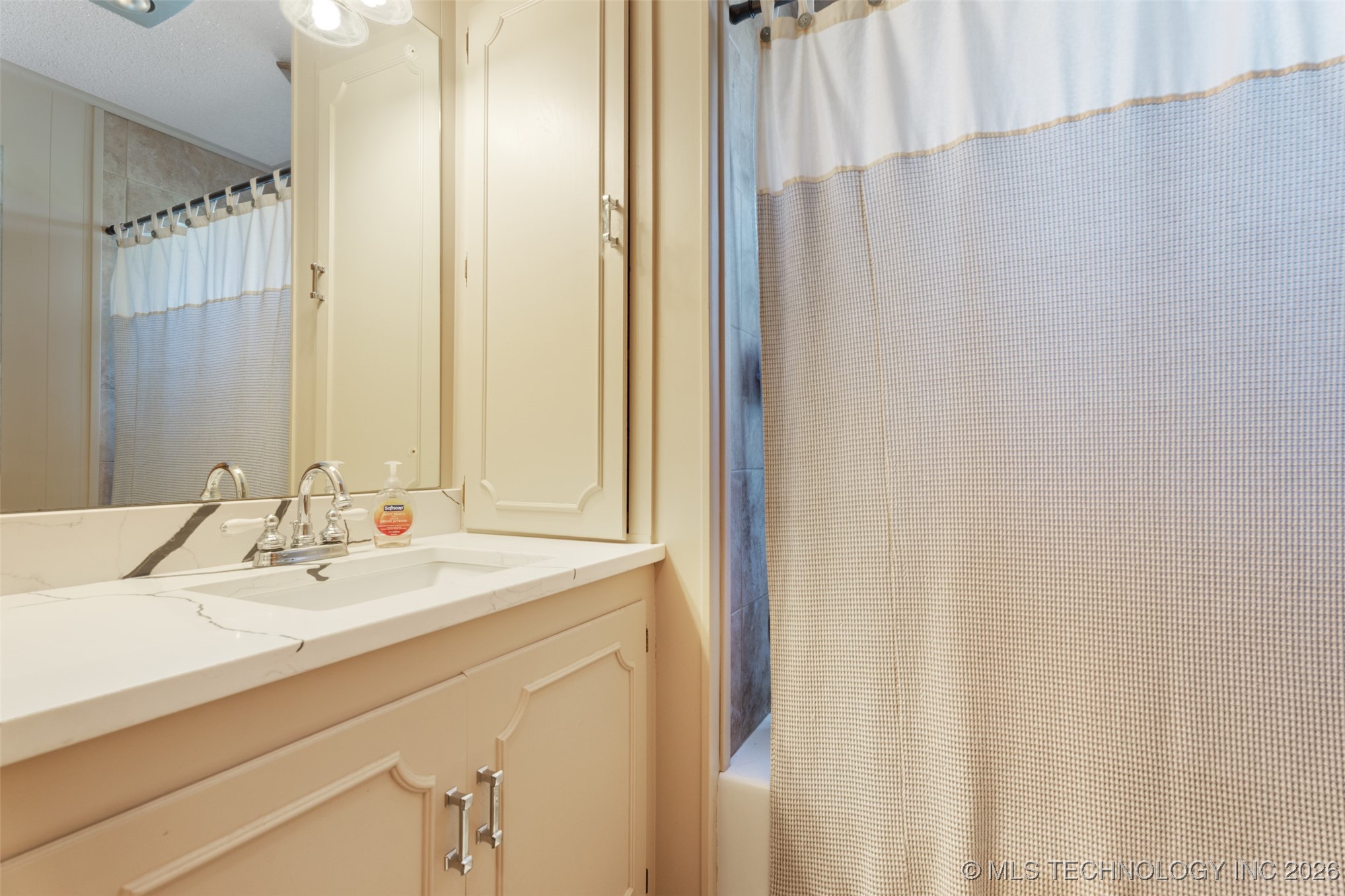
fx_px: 598
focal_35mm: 16
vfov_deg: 73.7
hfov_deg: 96.7
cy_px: 448
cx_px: 672
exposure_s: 1/1.67
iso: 250
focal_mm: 16
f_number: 9
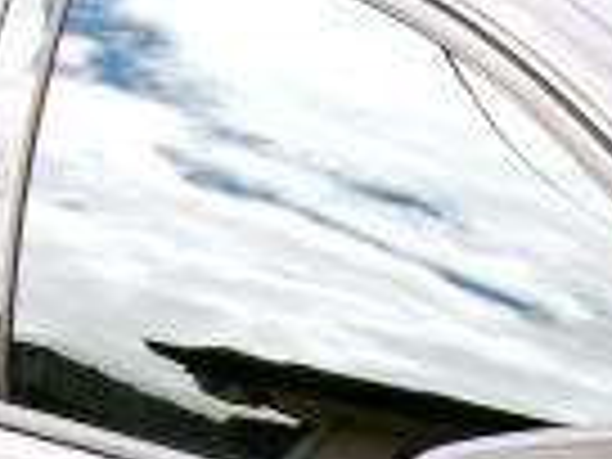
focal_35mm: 195
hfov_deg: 9.5
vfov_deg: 7.1
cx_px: 1184
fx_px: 3448
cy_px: 1141
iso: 110
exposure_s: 1/125
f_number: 5.6
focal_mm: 18
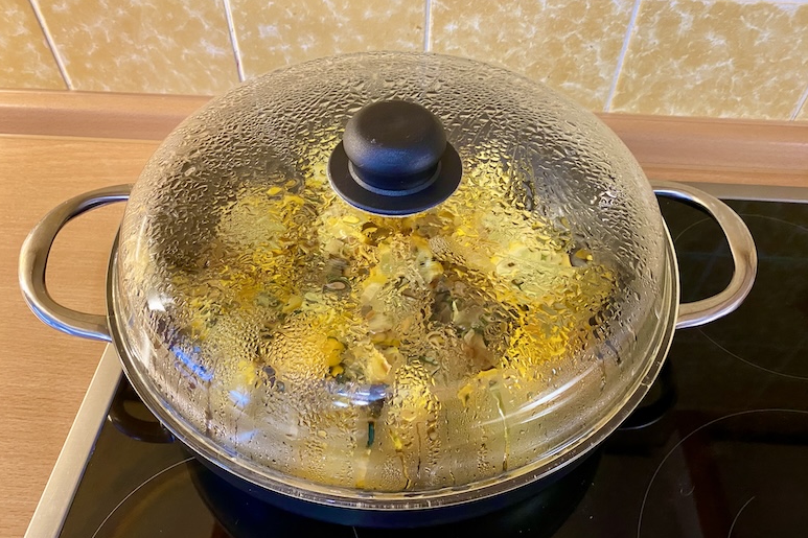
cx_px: 409
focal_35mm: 28
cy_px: 270
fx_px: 628
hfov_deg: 65.5
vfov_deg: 46.4
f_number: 1.8
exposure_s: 1/50
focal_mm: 4.25
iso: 320
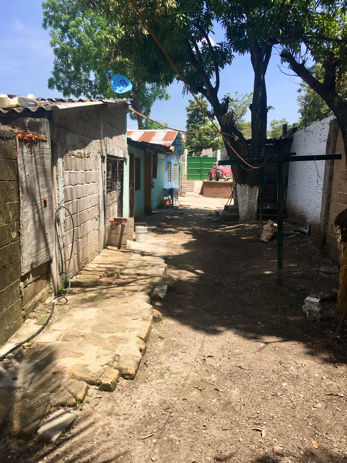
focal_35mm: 29
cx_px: 174
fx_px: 388
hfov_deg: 48.2
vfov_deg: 61.7
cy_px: 232
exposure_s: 1/1148
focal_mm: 4.15
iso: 25
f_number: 2.2
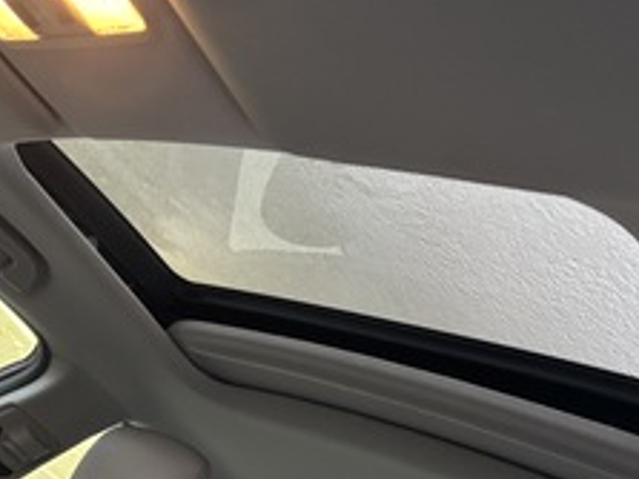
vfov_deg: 28.7
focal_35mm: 49
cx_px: 309
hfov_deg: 38.9
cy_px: 409
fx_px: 904
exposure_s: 1/50
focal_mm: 5.96
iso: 400
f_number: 1.6
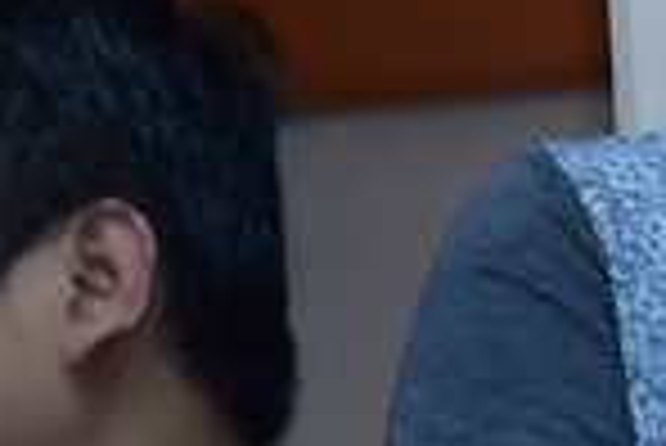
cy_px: 47
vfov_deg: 1.9
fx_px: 13425
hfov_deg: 2.8
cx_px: -1310
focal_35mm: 725
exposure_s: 1/160
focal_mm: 70
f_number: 2.8
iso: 2000
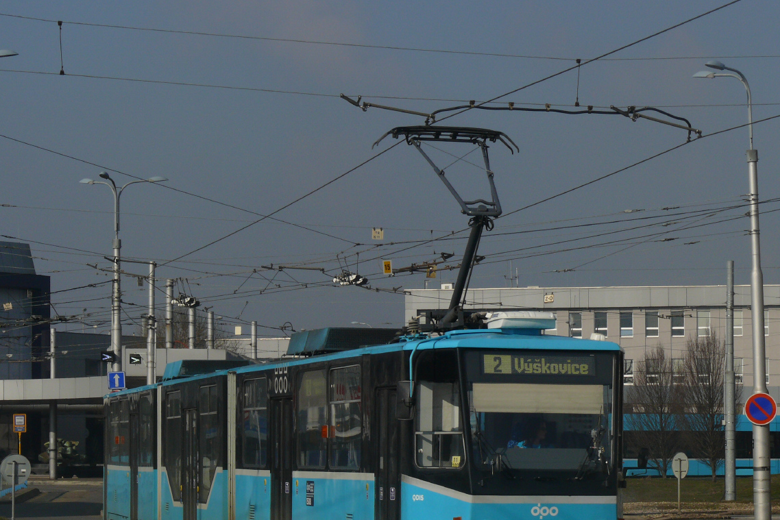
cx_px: 412
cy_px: 327
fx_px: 3012
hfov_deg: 14.8
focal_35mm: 139
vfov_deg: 9.9
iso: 100
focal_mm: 24.7
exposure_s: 1/800
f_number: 8
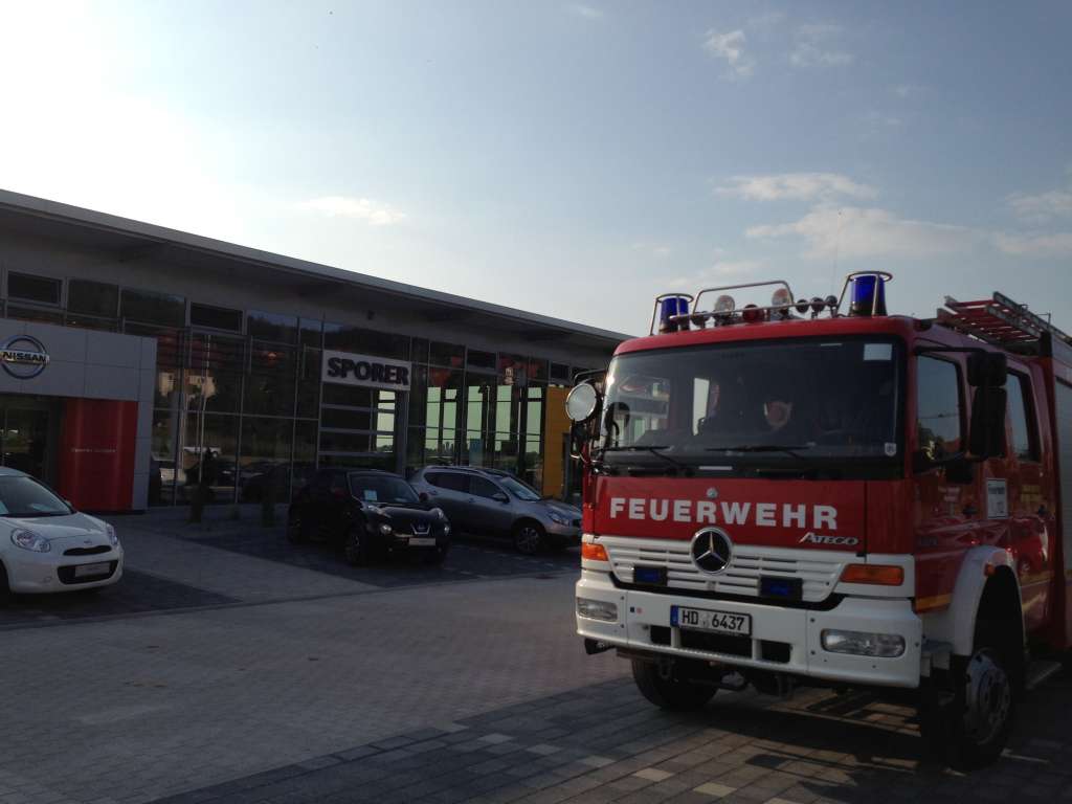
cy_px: 402
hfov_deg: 55.4
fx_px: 1022
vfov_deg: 42.9
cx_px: 536
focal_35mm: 33
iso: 50
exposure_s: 1/2088
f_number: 2.4
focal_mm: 4.13
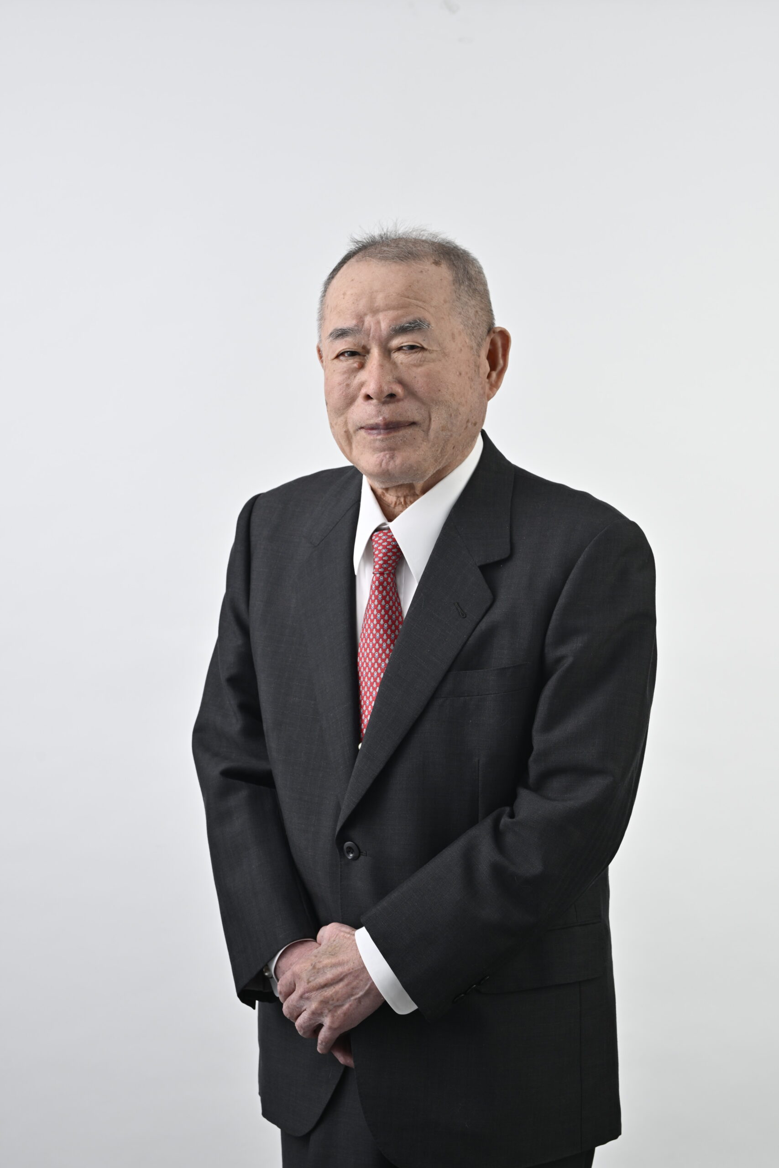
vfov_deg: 23.9
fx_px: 2758
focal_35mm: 85
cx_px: 390
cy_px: 584
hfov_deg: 16.1
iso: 100
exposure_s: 1/160
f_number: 8
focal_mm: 85
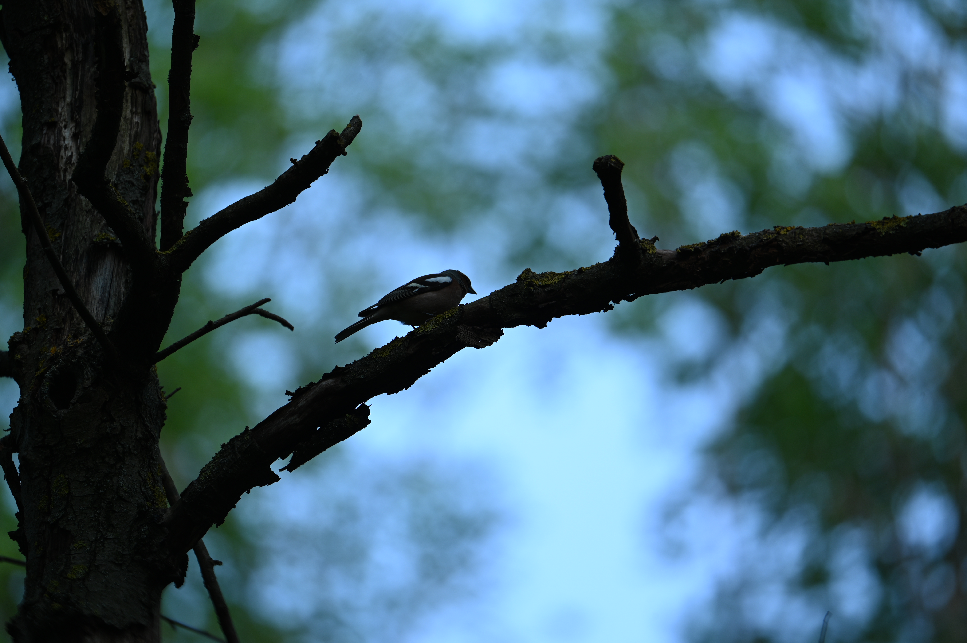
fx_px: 13421
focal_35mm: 500
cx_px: 484
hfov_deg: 4.1
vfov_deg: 2.7
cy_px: 322
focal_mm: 500
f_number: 6.7
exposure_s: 1/100
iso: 110
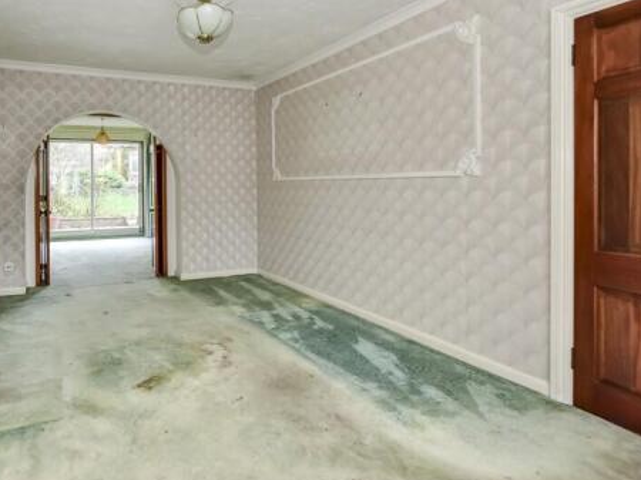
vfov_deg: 62.7
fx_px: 389
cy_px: 186
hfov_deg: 76.0
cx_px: 203
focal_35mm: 21
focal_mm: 10
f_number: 8
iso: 640
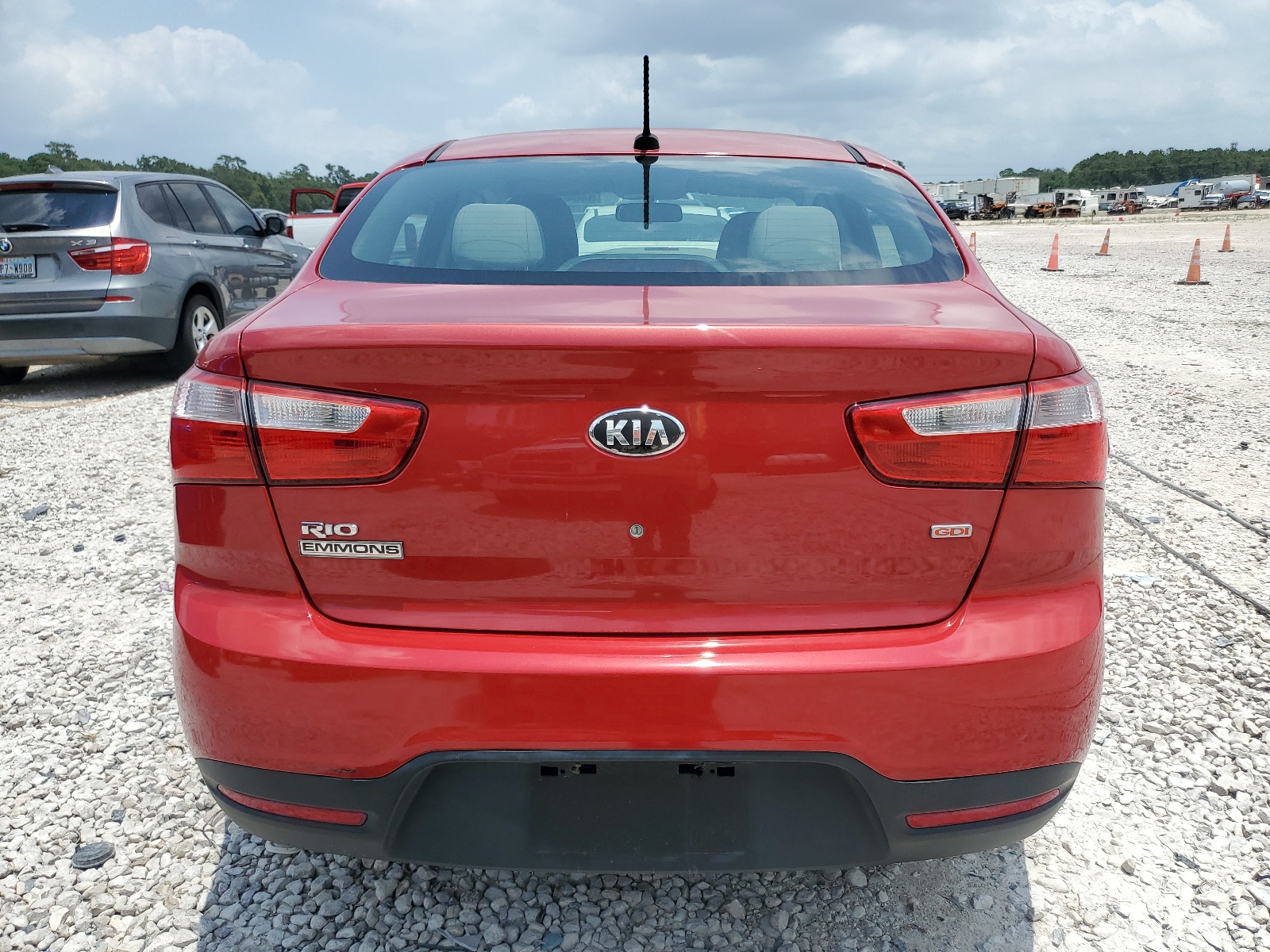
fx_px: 954
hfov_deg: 67.3
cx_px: 635
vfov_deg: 53.1
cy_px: 476
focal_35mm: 26
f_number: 1.5
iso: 50
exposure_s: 1/5000
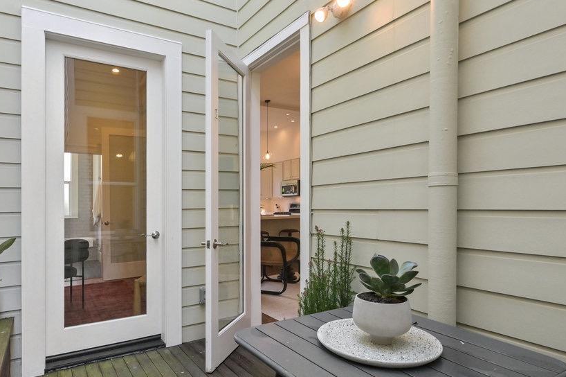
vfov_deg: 57.1
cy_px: 188
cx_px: 243
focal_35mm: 22
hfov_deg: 78.2
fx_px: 346
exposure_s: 1/80
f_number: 11
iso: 400
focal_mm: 15
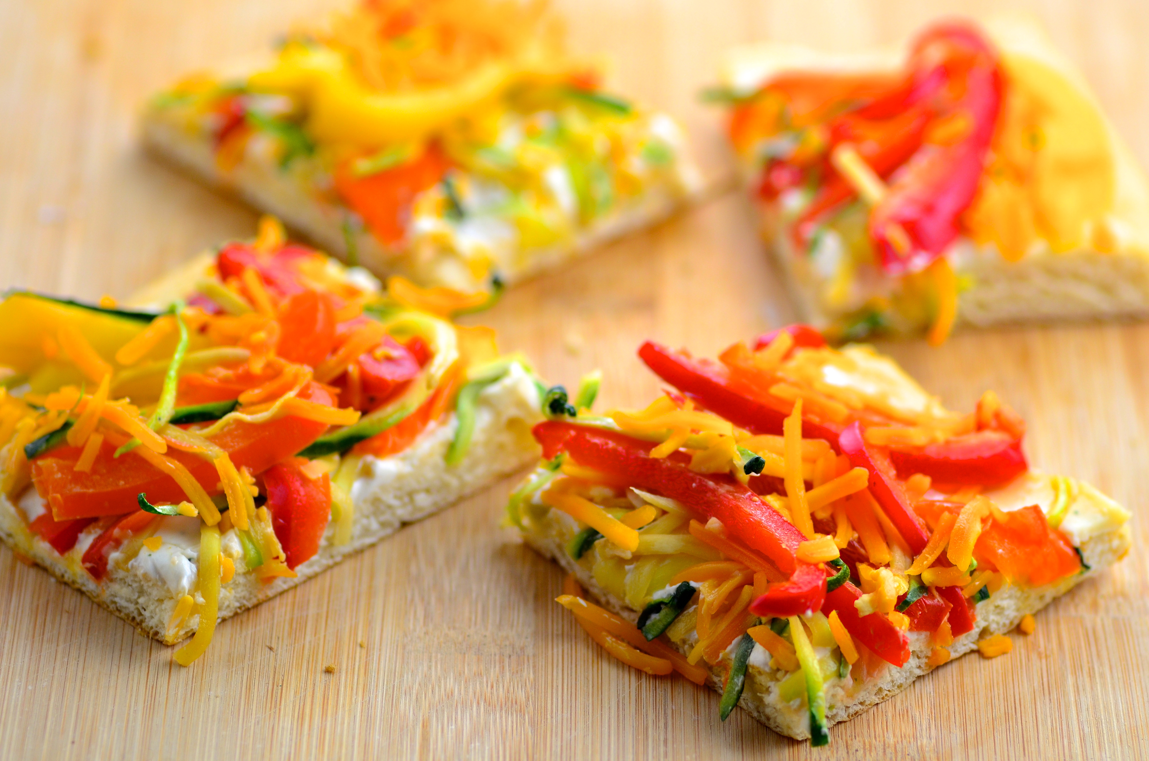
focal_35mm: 150
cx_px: 574
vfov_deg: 9.1
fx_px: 4778
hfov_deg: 13.7
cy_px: 380
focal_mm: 100
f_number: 4.5
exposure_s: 1/320
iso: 400
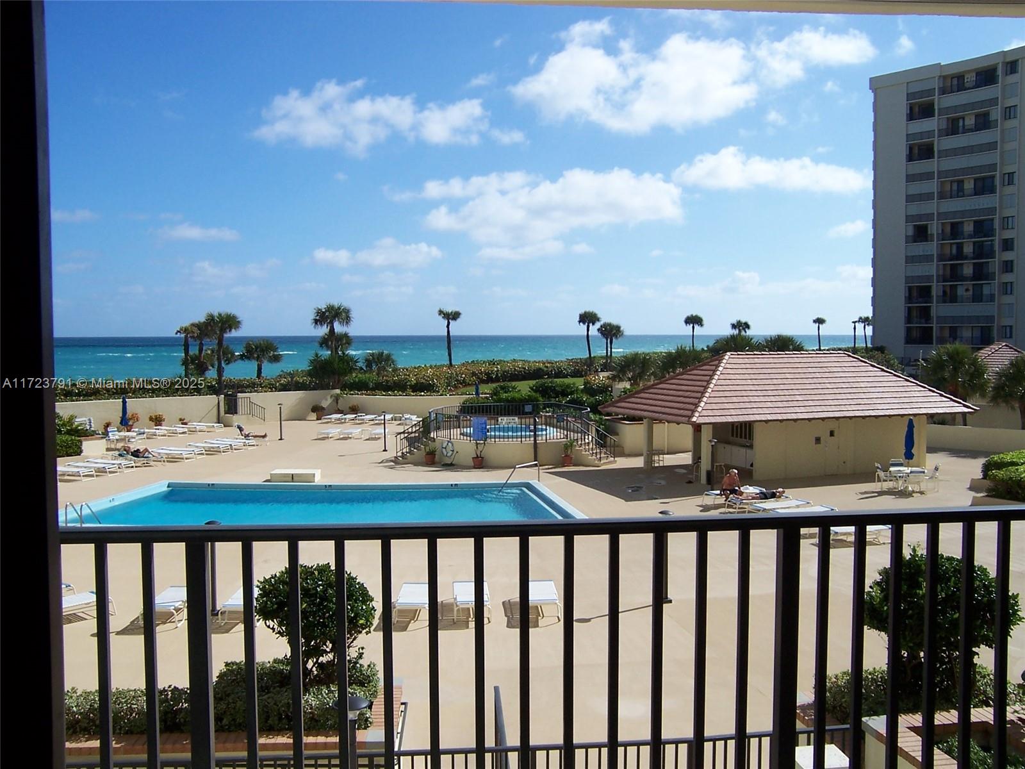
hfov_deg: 55.4
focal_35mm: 33
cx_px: 512
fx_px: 977
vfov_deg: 42.9
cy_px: 384
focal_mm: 5.5
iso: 80
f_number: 4
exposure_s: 1/1000
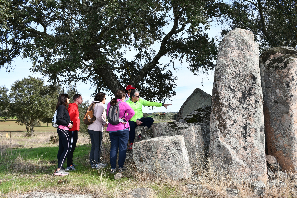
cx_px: 148
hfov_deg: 61.9
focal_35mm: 30
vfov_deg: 43.6
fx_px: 247
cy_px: 99
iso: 100
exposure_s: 1/250
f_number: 5.6
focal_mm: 20
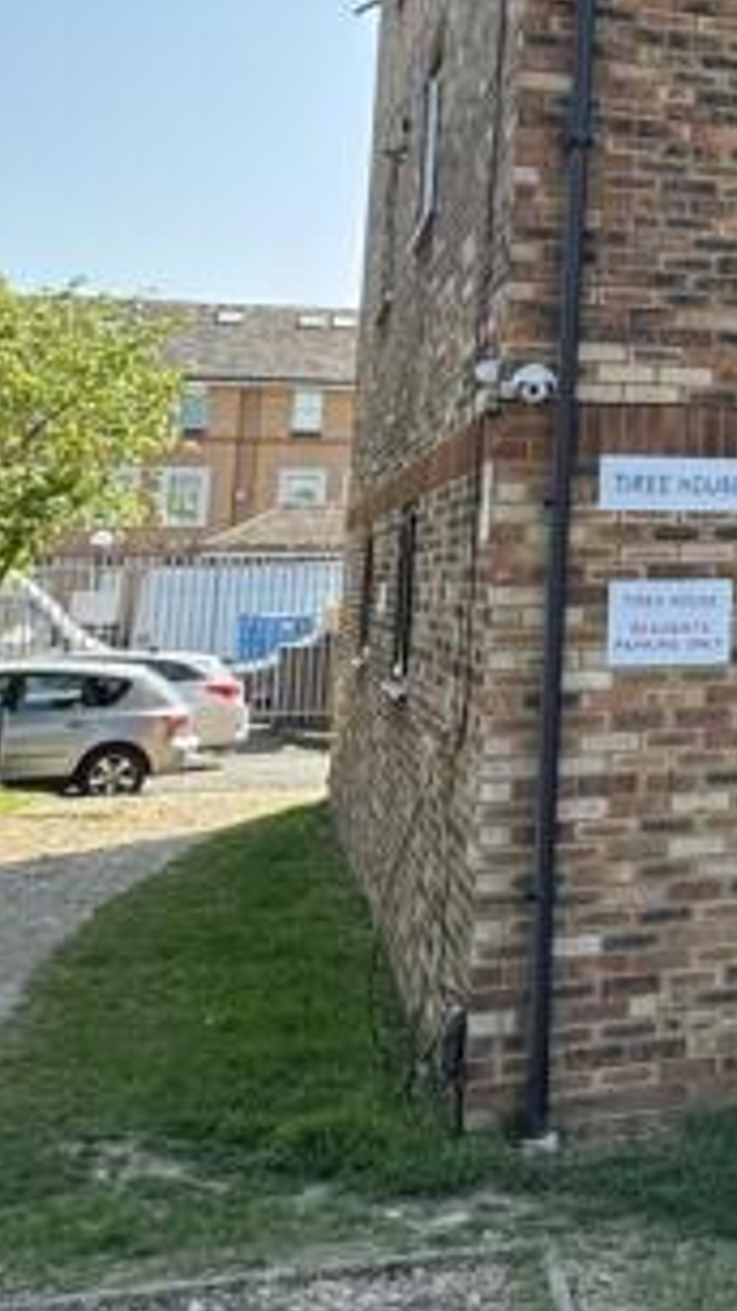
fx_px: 1773
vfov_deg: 38.8
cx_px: 1058
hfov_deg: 20.6
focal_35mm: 51
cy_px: 236
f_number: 2.2
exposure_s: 1/284
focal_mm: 2.22
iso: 40
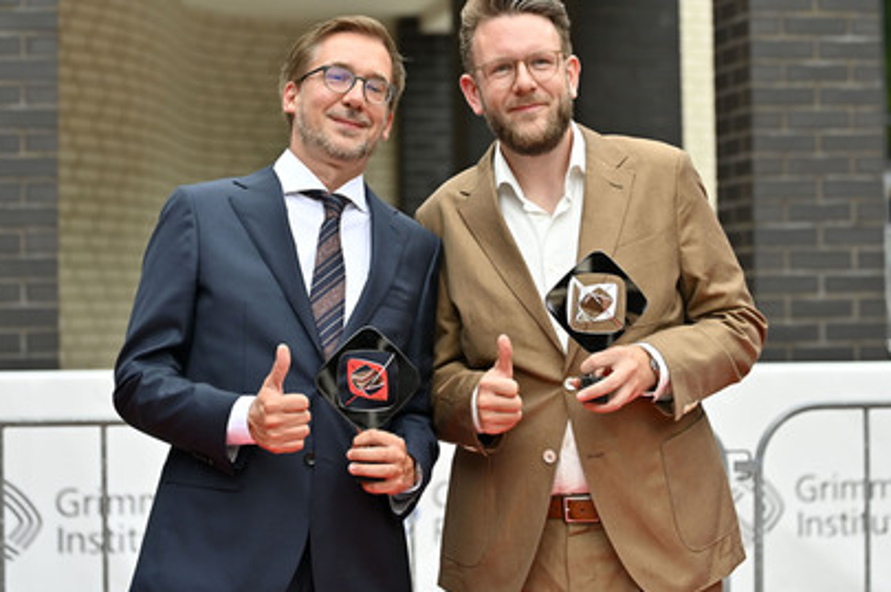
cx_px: 428
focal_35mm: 78
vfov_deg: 17.4
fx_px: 1928
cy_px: 277
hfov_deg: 26.0
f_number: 2.8
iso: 800
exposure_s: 1/500
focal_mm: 70
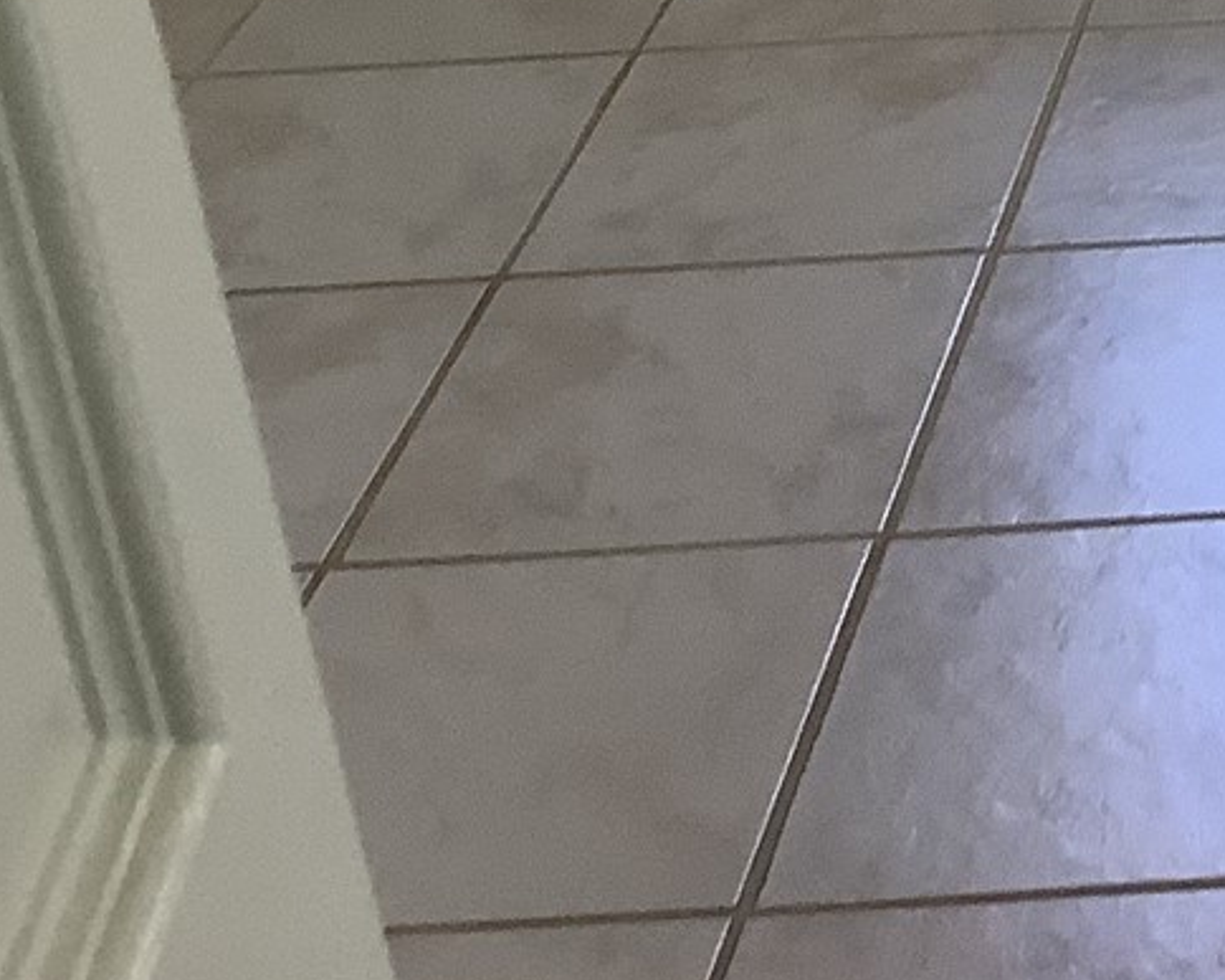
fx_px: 3625
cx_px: 1969
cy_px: -220
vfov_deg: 14.8
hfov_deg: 16.9
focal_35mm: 100
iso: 80
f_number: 2.4
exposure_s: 1/60
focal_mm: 3.3
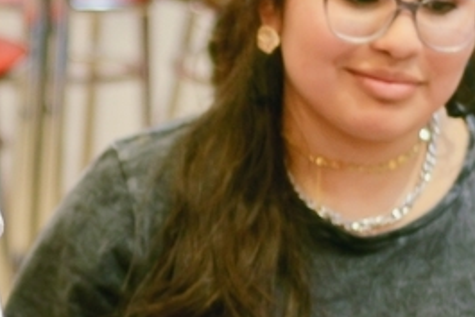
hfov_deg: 9.0
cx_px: -95
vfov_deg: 6.1
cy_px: 207
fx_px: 2983
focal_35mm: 226
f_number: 2.2
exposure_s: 1/160
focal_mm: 50
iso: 450
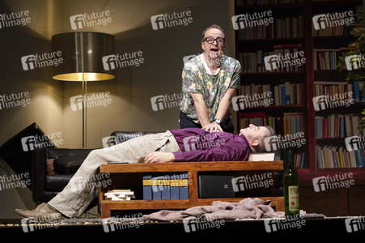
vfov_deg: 14.1
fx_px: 983
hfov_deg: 21.0
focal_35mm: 97
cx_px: 182
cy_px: 122
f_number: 5.6
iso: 1600
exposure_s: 1/160
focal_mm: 97
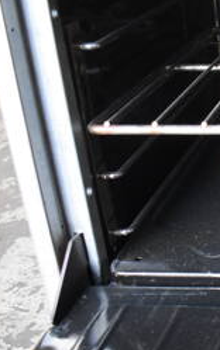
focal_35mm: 75
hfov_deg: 15.2
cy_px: 204
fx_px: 718
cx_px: 392
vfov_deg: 27.4
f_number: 3.5
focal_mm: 20
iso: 3600
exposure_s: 1/125
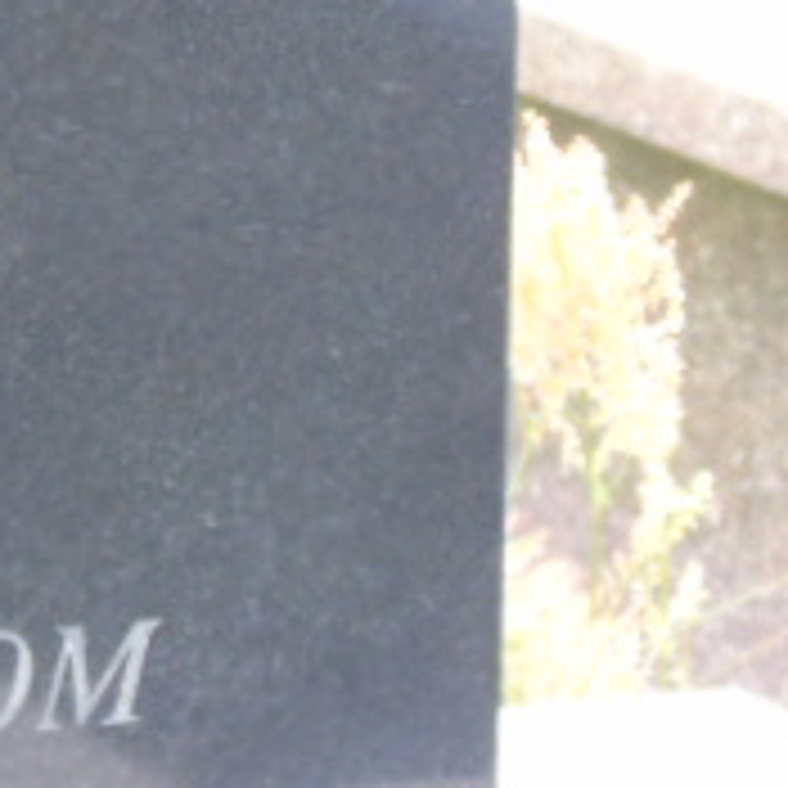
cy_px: -158
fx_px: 11821
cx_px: -599
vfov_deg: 3.8
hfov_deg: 3.8
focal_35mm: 459
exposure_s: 1/125
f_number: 4.7
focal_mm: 25
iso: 400
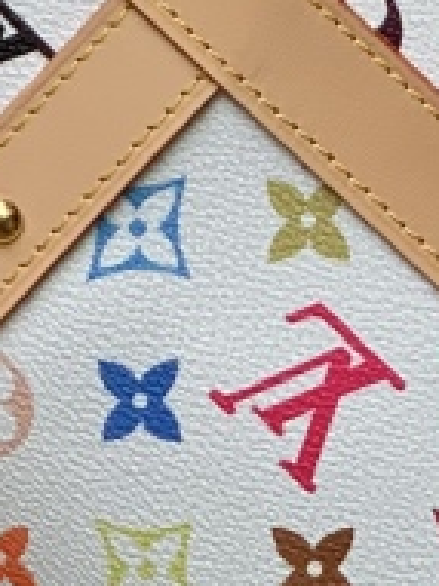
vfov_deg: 4.9
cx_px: -3
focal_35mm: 393
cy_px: -669
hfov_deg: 3.8
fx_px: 6653
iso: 16
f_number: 2.4
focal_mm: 6
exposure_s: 1/128
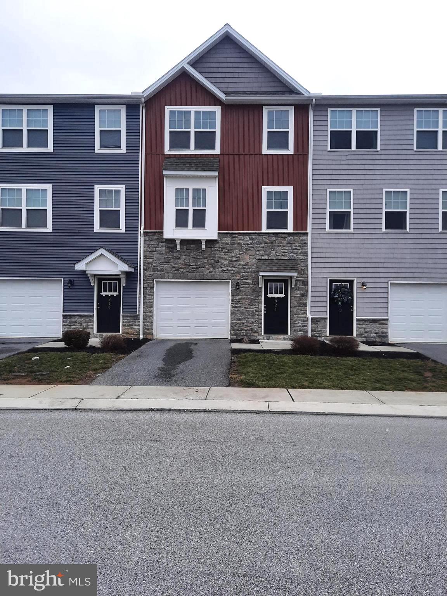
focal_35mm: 25
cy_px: 298
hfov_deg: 54.9
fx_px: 430
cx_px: 224
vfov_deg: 69.4
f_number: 2
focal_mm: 4.6
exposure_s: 1/887
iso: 32
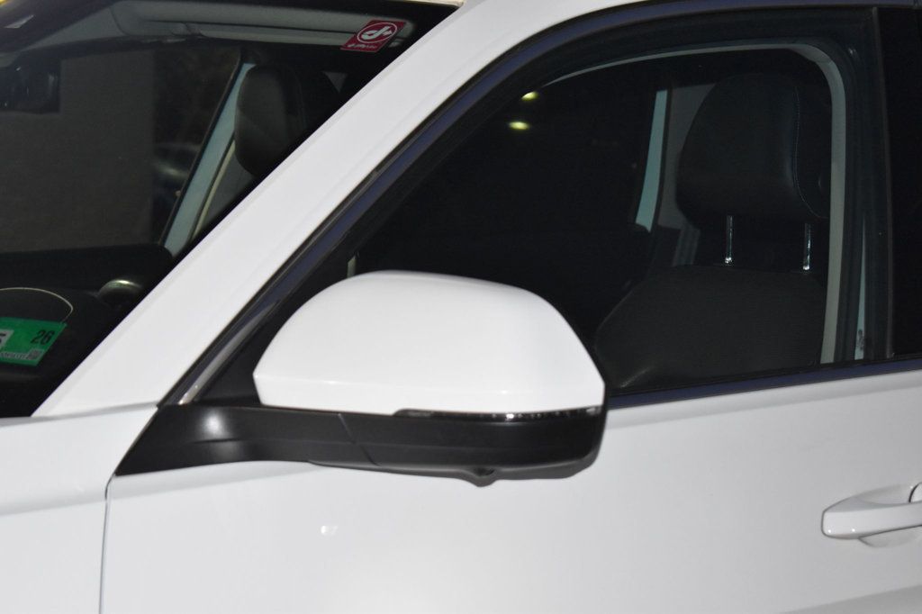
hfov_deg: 24.6
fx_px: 2112
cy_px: 307
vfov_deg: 16.5
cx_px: 461
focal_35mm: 82
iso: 2800
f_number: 5.6
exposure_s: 1/60
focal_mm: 55
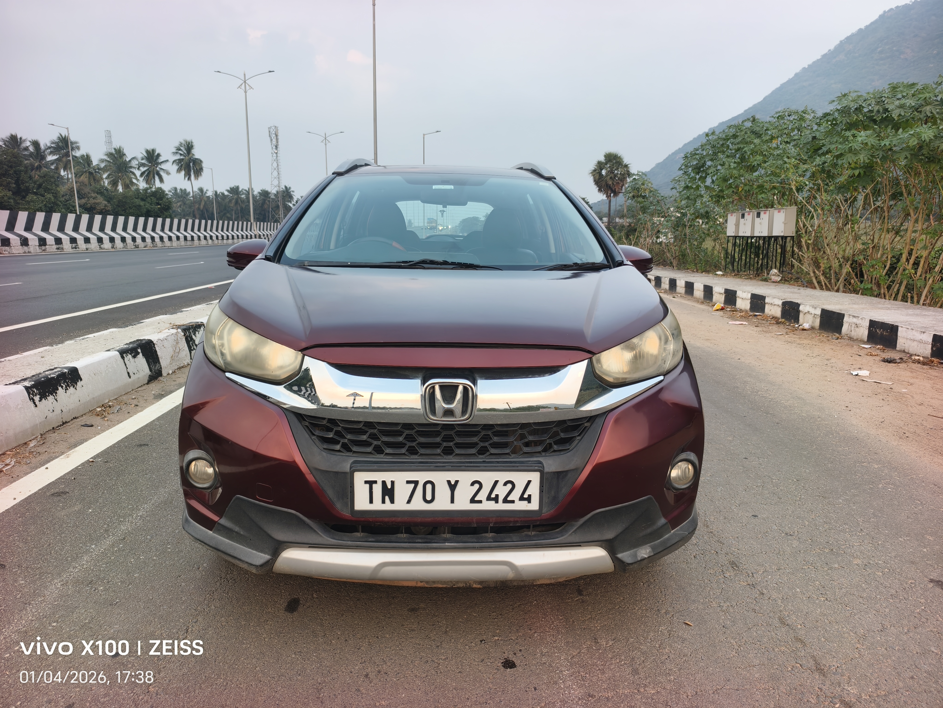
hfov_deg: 73.9
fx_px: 627
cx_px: 472
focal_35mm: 23
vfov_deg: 58.9
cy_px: 354
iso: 72
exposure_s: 1/156
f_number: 1.57
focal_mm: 5.6
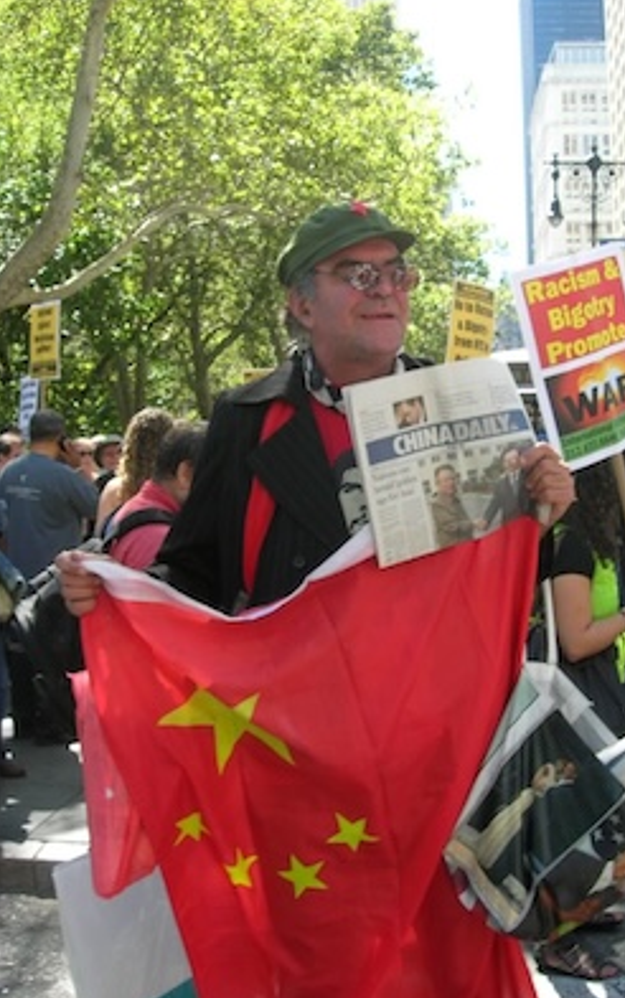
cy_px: 500
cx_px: 371
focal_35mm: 41
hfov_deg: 31.2
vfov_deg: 48.2
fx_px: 1116
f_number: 4.8
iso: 64
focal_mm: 7.8
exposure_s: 1/76
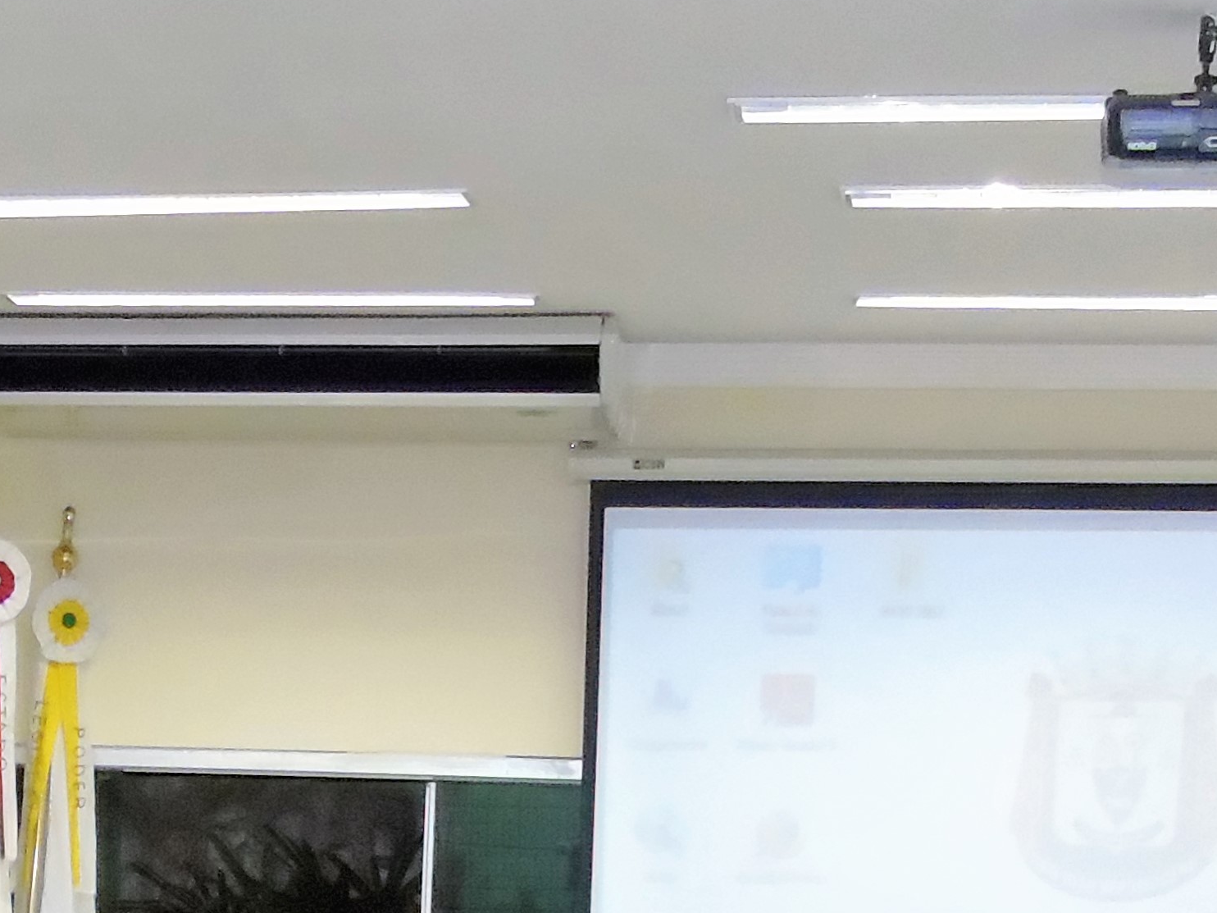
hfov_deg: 16.4
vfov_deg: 11.8
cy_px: 1507
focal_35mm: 118
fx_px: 4149
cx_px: 44
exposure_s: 1/40
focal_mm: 6.1
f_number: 3.8
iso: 640
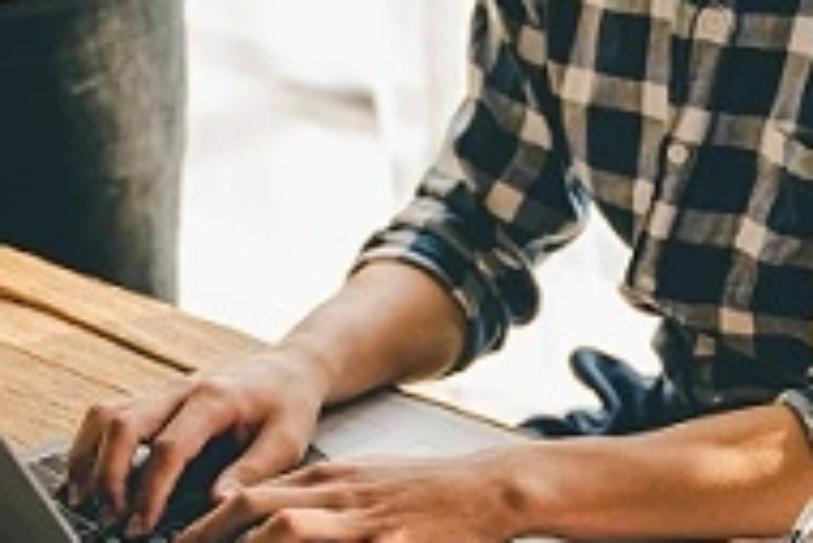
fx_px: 2836
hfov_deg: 16.3
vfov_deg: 10.8
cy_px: 554
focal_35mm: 125
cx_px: 477
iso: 250
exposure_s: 1/250
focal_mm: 42.5
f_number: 2.8
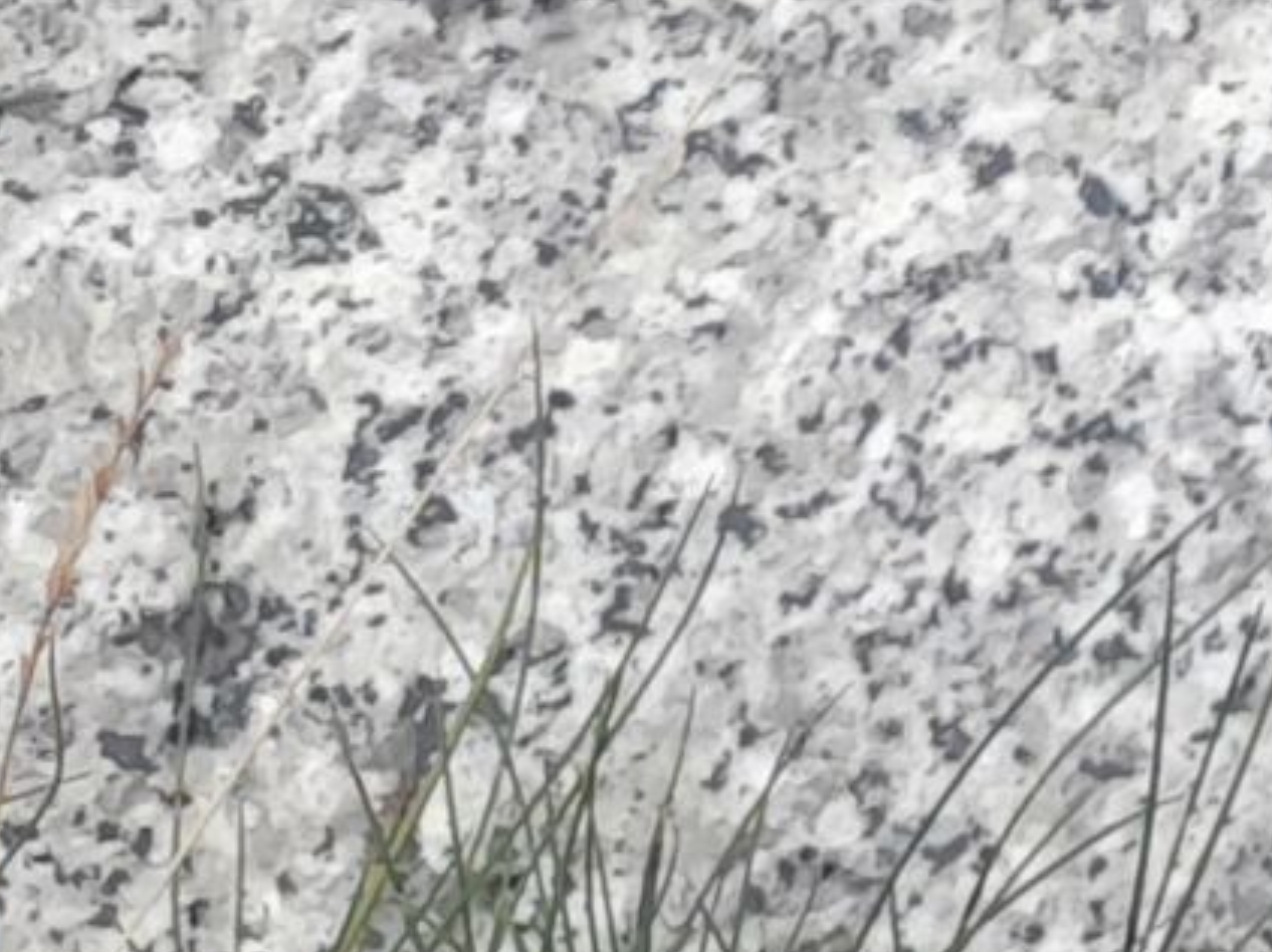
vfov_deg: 7.9
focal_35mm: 166
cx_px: 3123
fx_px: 6096
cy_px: -1720
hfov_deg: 10.2
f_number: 2
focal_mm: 4.6
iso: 25
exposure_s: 1/100
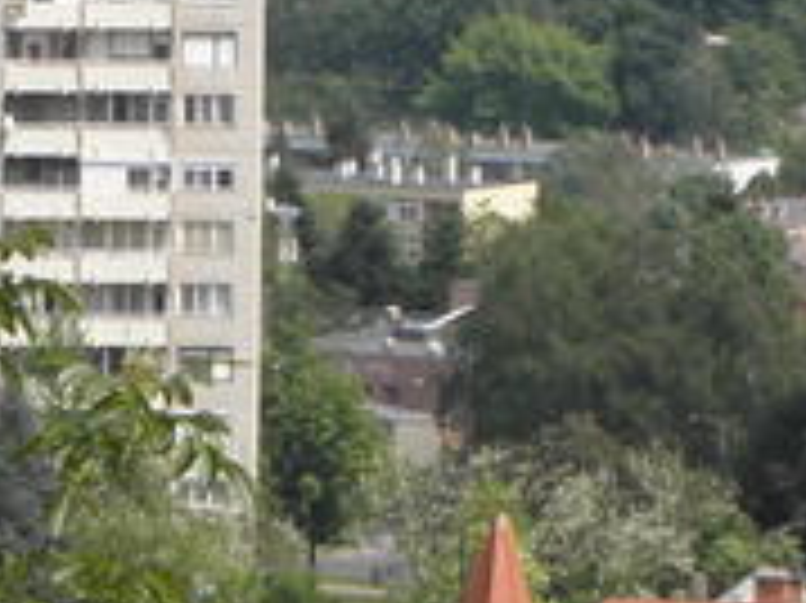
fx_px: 8493
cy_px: 122
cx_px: 315
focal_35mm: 365
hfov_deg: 5.4
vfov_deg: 4.1
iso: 64
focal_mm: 18.29
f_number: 5.6
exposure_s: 1/200
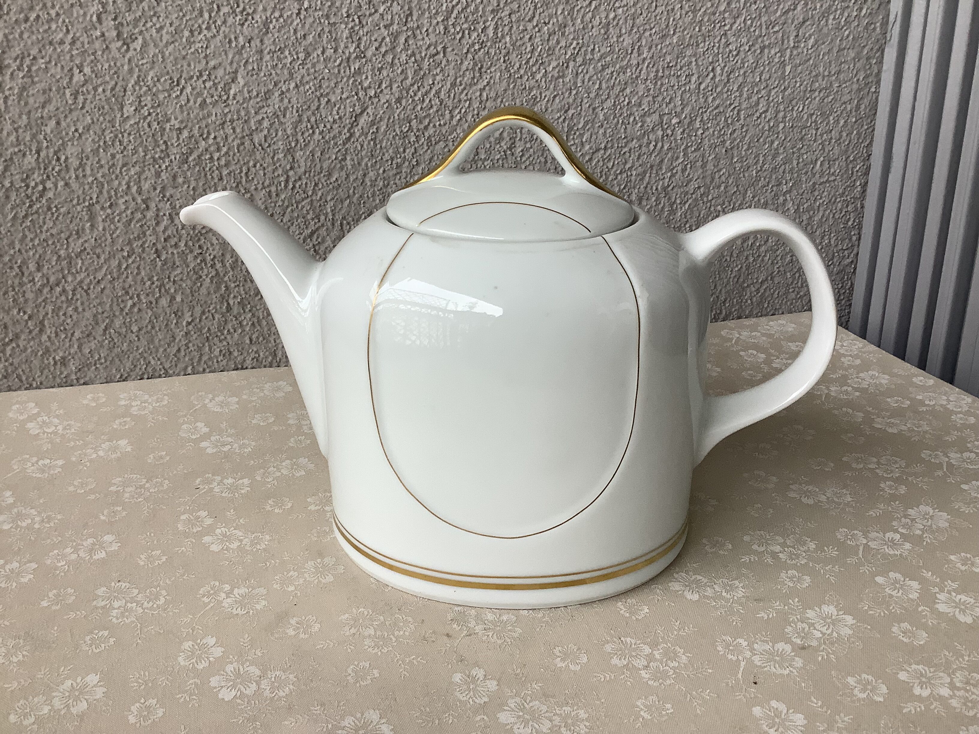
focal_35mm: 31
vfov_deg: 45.4
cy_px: 367
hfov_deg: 58.4
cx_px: 490
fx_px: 877
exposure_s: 1/120
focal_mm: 3.3
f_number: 2.4
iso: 80
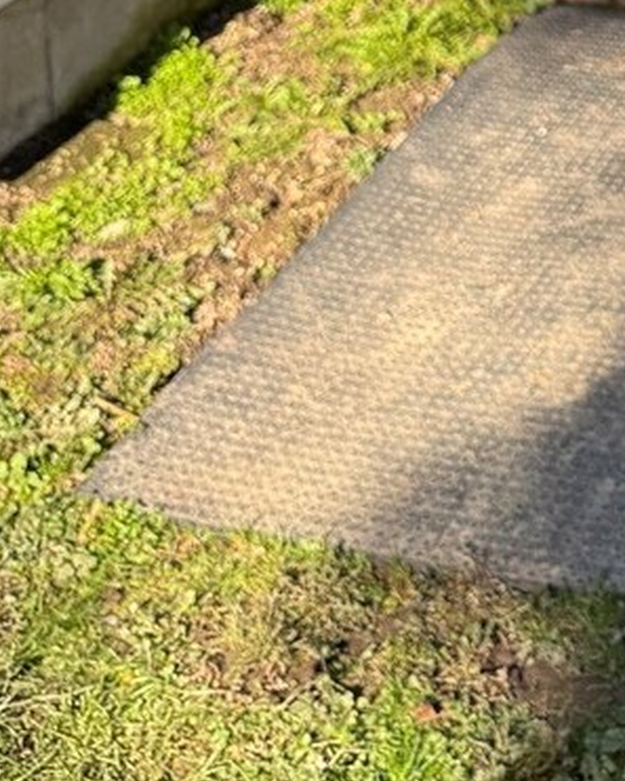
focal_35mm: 91
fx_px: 2103
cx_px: 989
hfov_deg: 15.4
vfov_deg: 17.6
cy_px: -556
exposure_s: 1/1193
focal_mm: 6.76
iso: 80
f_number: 1.78
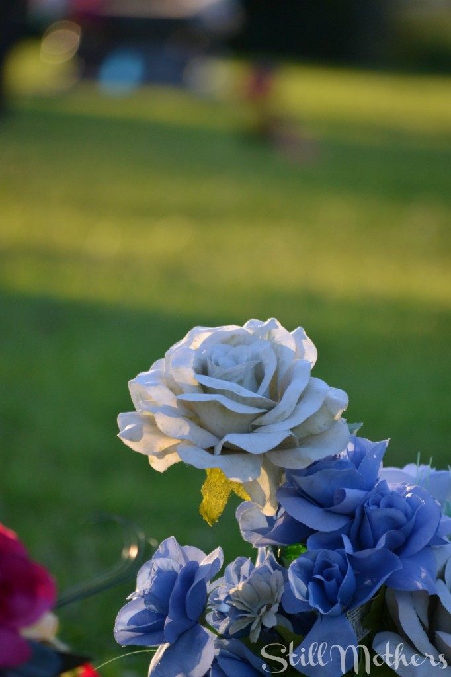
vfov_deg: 6.9
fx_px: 5641
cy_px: 338
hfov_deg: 4.6
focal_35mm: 300
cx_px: 226
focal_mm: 200
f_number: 5.6
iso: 720
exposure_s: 1/500
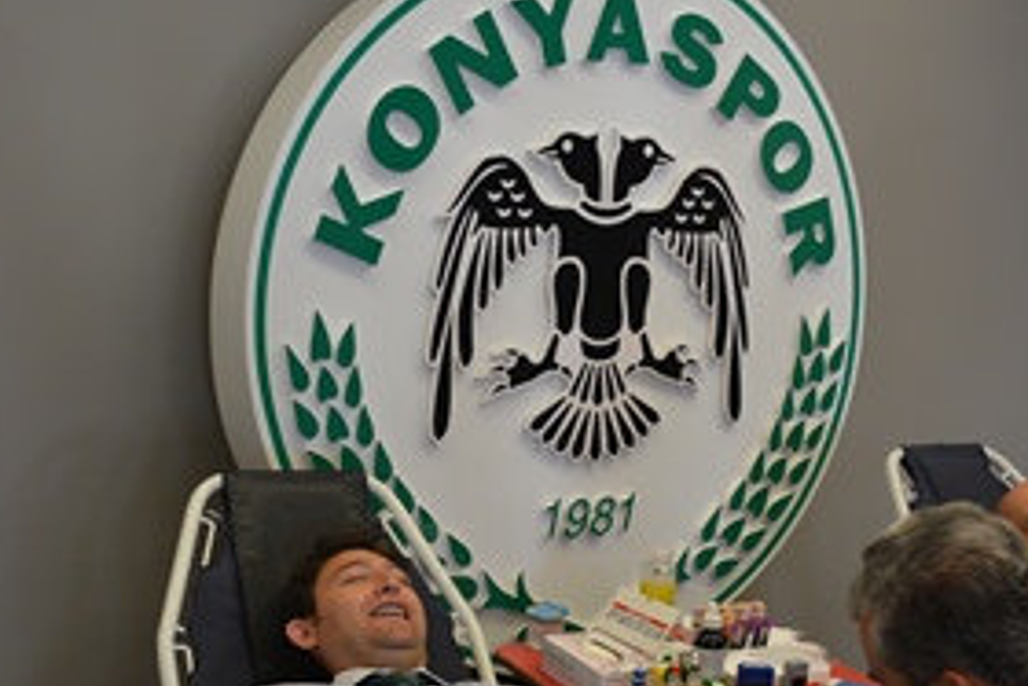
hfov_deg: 41.1
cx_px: 474
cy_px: 512
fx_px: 1371
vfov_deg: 27.7
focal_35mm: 48
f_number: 4
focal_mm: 20
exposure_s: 1/60
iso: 500
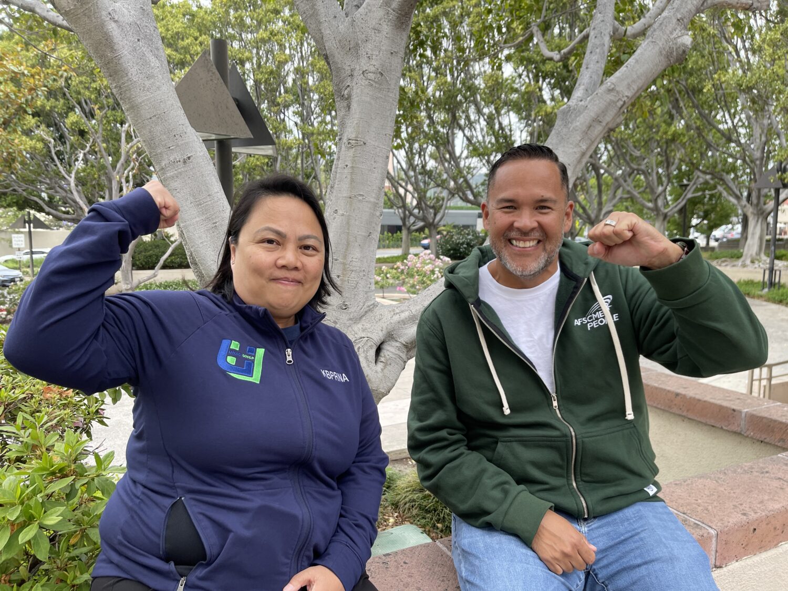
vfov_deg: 54.9
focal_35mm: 25
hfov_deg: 69.4
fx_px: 569
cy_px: 296
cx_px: 394
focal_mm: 5.1
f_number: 1.6
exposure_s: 1/466
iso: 32
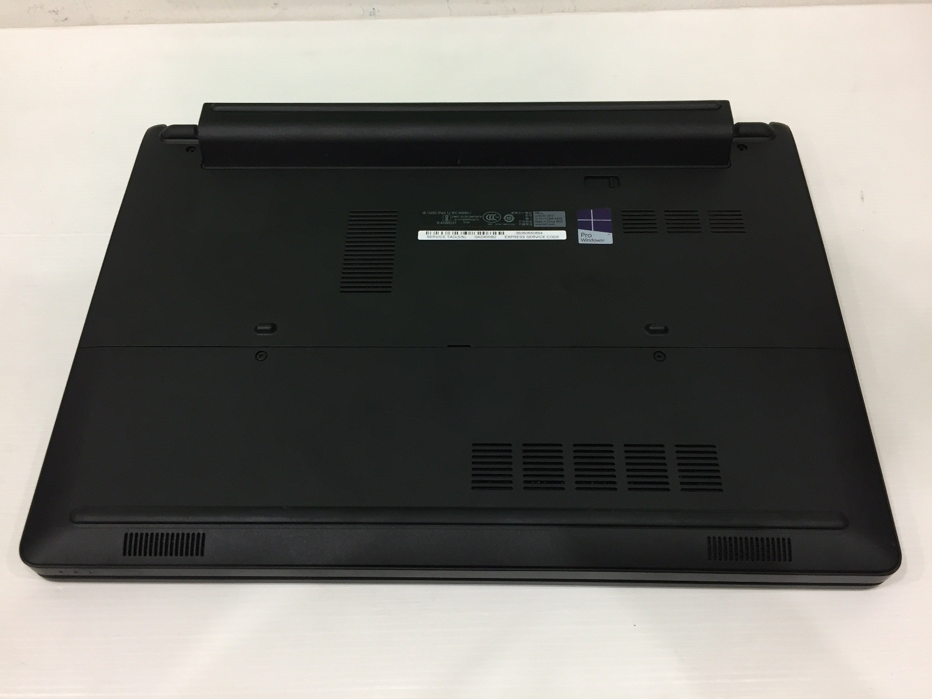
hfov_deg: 61.7
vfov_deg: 48.2
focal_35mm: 29
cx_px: 466
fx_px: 781
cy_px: 350
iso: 100
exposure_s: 1/33
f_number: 2.2
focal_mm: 4.15
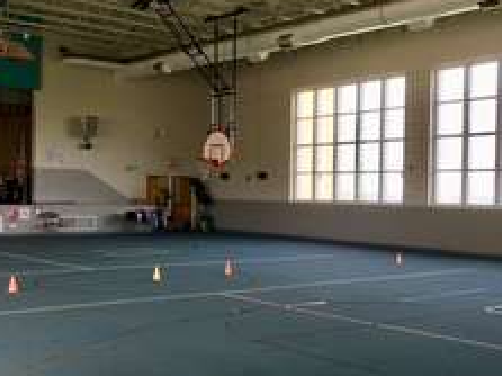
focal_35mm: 52
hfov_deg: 36.3
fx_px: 754
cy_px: 209
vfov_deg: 28.0
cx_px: 351
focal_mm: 4.15
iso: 32
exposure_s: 1/120
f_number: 2.2
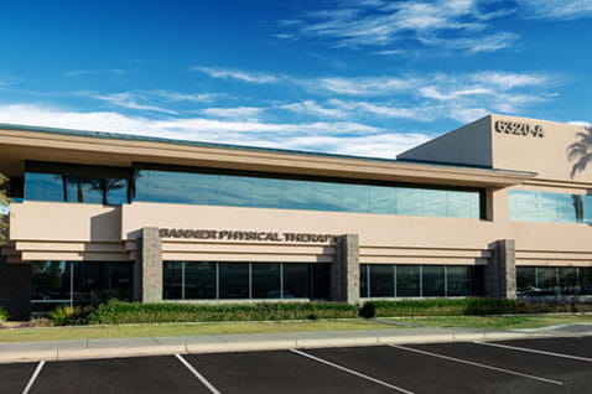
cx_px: 296
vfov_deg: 55.0
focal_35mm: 23
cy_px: 197
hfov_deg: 76.1
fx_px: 378
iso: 50
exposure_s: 1/20
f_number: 16
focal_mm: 23
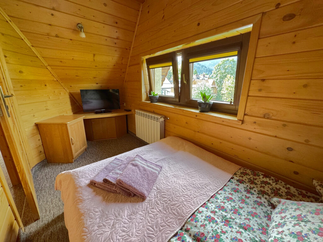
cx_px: 162
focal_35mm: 14
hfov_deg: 102.1
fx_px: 131
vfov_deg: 85.7
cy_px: 121
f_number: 2.2
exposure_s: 1/99
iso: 250
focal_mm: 2.2
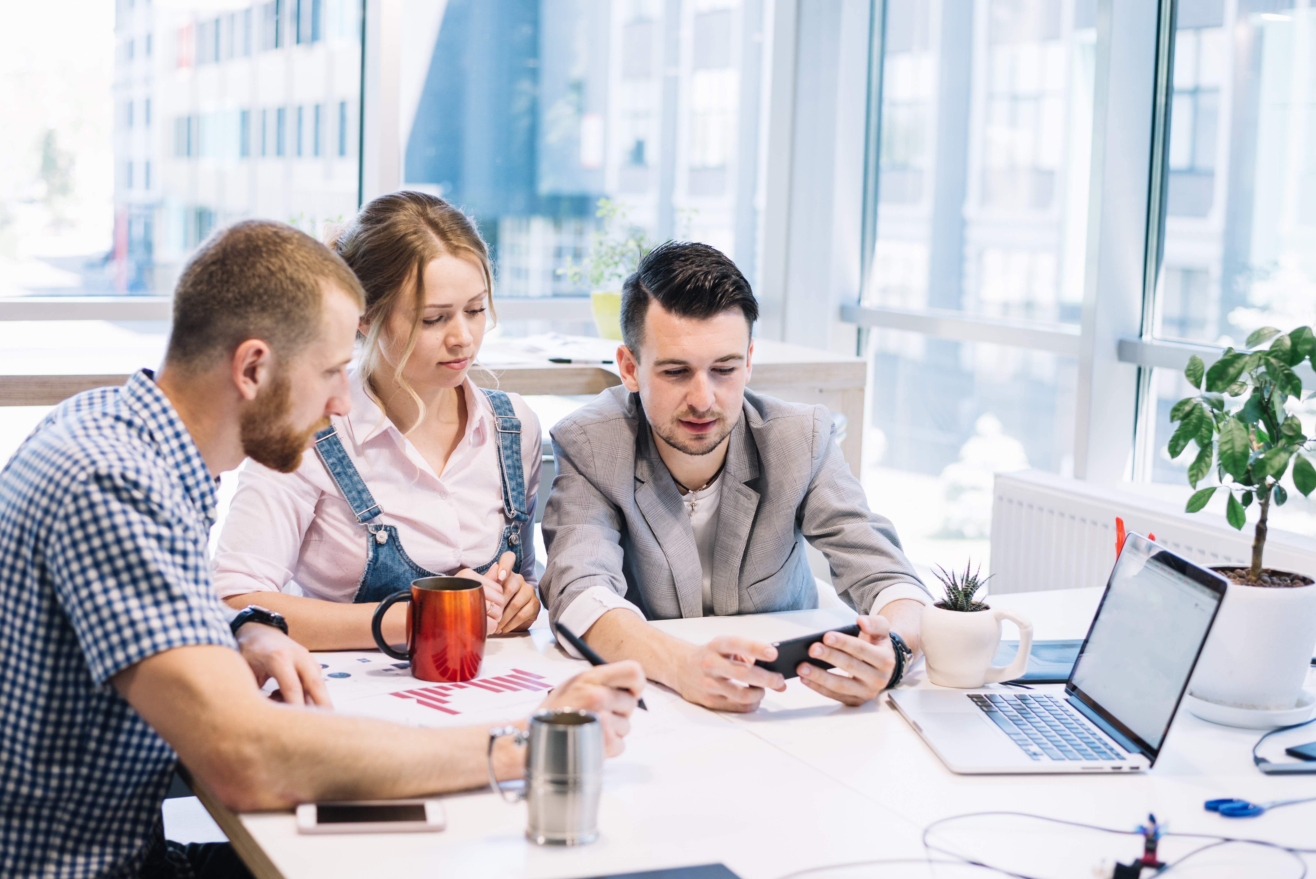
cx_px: 658
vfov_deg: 27.0
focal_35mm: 50
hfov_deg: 39.6
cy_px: 440
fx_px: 1828
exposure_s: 1/100
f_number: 2.5
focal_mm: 50
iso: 400
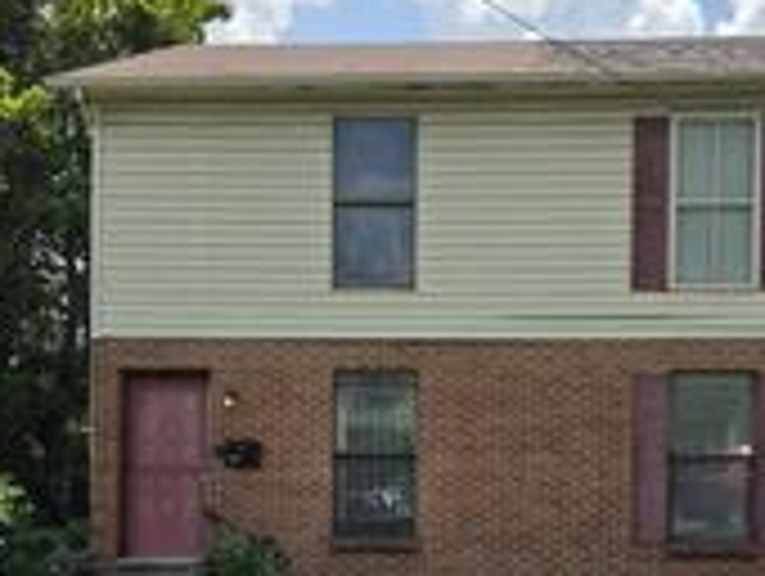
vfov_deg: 26.5
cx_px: 441
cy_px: 472
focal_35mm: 54
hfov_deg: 35.4
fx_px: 1195
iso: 80
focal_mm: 6.3
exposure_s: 1/7626
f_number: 1.7
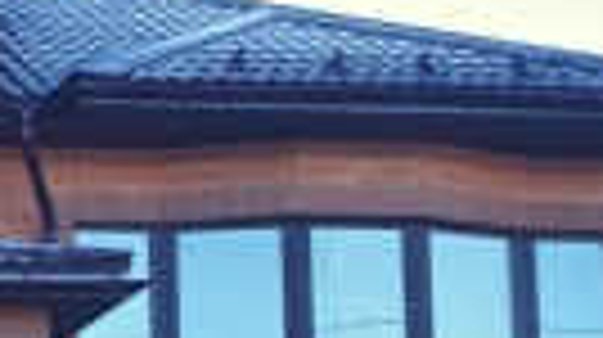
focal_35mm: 179
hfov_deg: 11.3
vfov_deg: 6.7
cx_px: -454
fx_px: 2859
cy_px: 408
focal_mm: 35
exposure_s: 1/100
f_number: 10
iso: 400
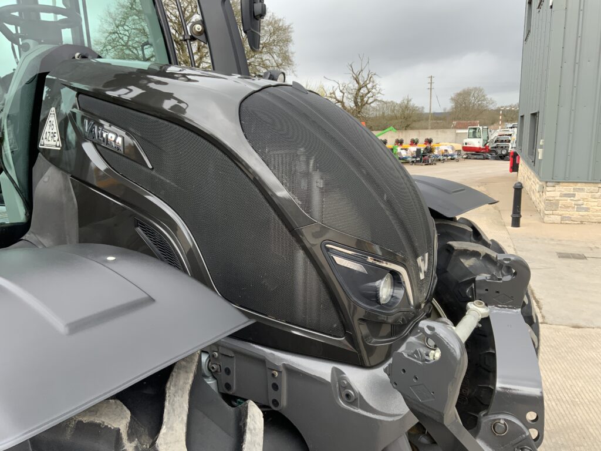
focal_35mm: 29
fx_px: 503
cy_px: 226
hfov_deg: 61.7
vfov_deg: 48.2
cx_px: 300
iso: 16
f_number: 1.8
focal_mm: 3
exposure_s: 1/333
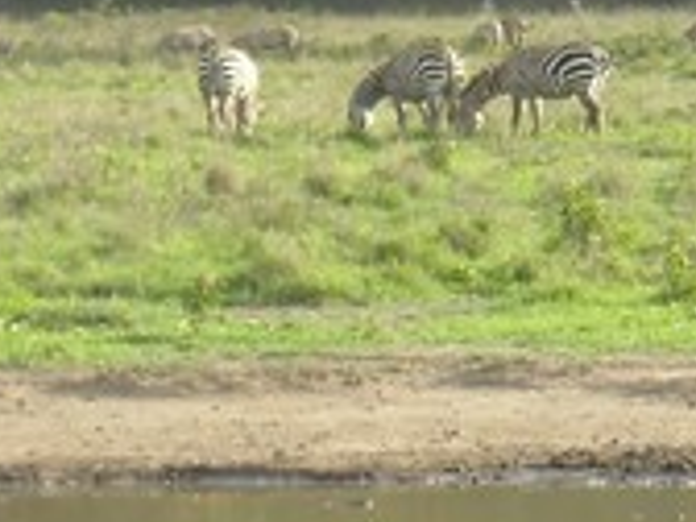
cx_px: 331
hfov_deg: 4.0
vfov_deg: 3.0
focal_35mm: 500
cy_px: 50
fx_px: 10053
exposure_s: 1/250
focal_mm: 17.1
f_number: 4.7
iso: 141
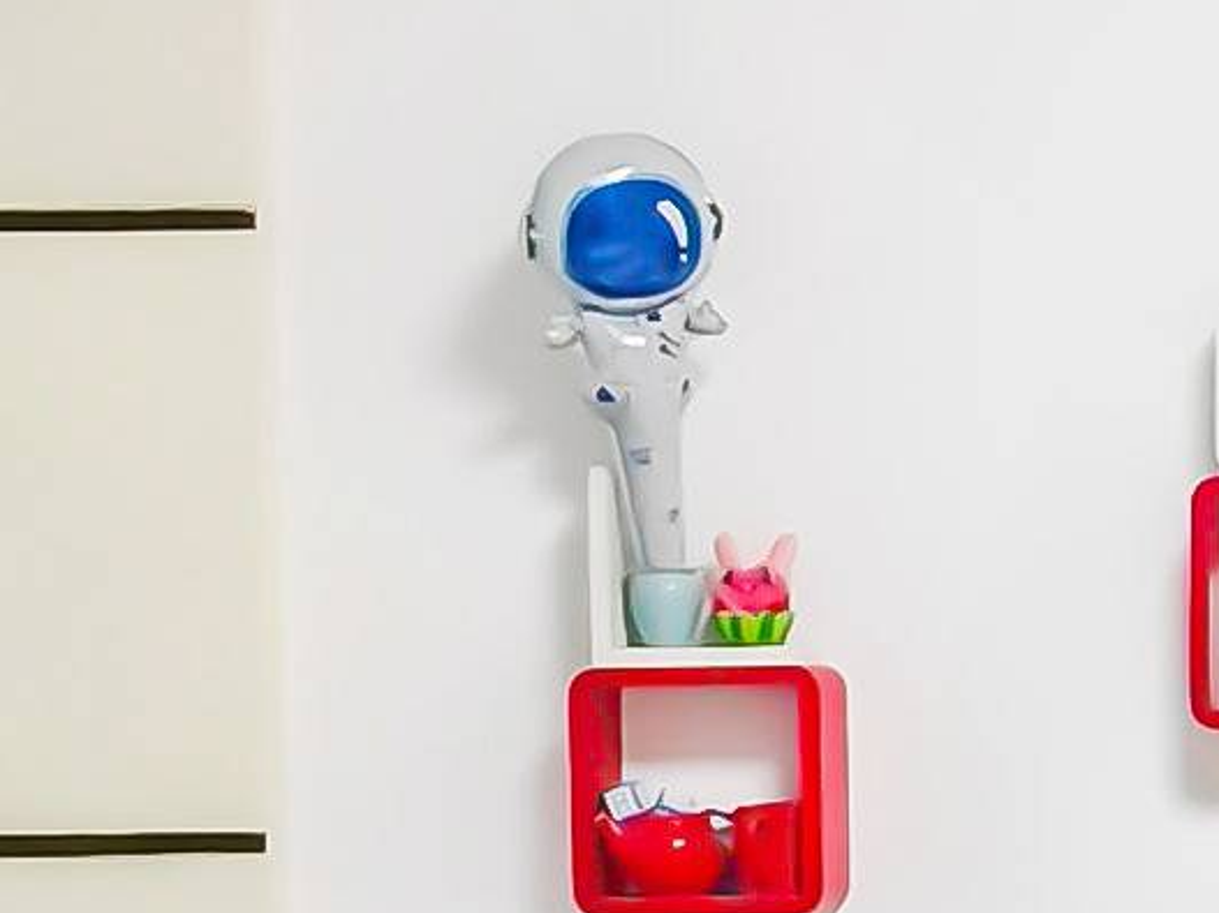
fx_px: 3556
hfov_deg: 17.4
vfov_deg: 14.5
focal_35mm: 101
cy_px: 754
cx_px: 1848
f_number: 2
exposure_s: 1/35
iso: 320
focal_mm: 1.82
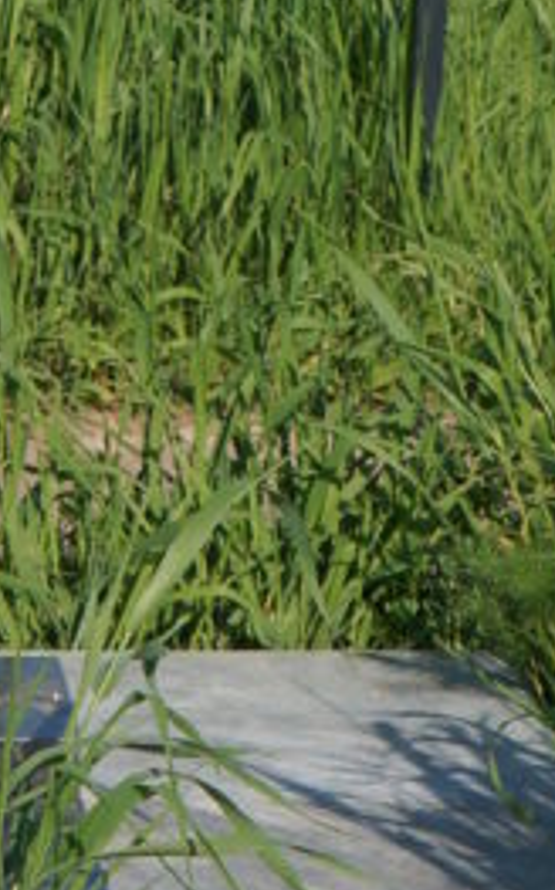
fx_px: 5154
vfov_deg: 9.8
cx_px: -362
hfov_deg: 6.1
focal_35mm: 213
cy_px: 213
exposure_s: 1/1250
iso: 200
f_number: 5
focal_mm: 27
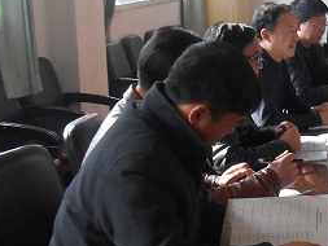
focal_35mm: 98
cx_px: 419
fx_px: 929
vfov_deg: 15.1
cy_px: 83
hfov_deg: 18.7
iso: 140
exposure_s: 1/30
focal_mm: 5.5
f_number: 3.6
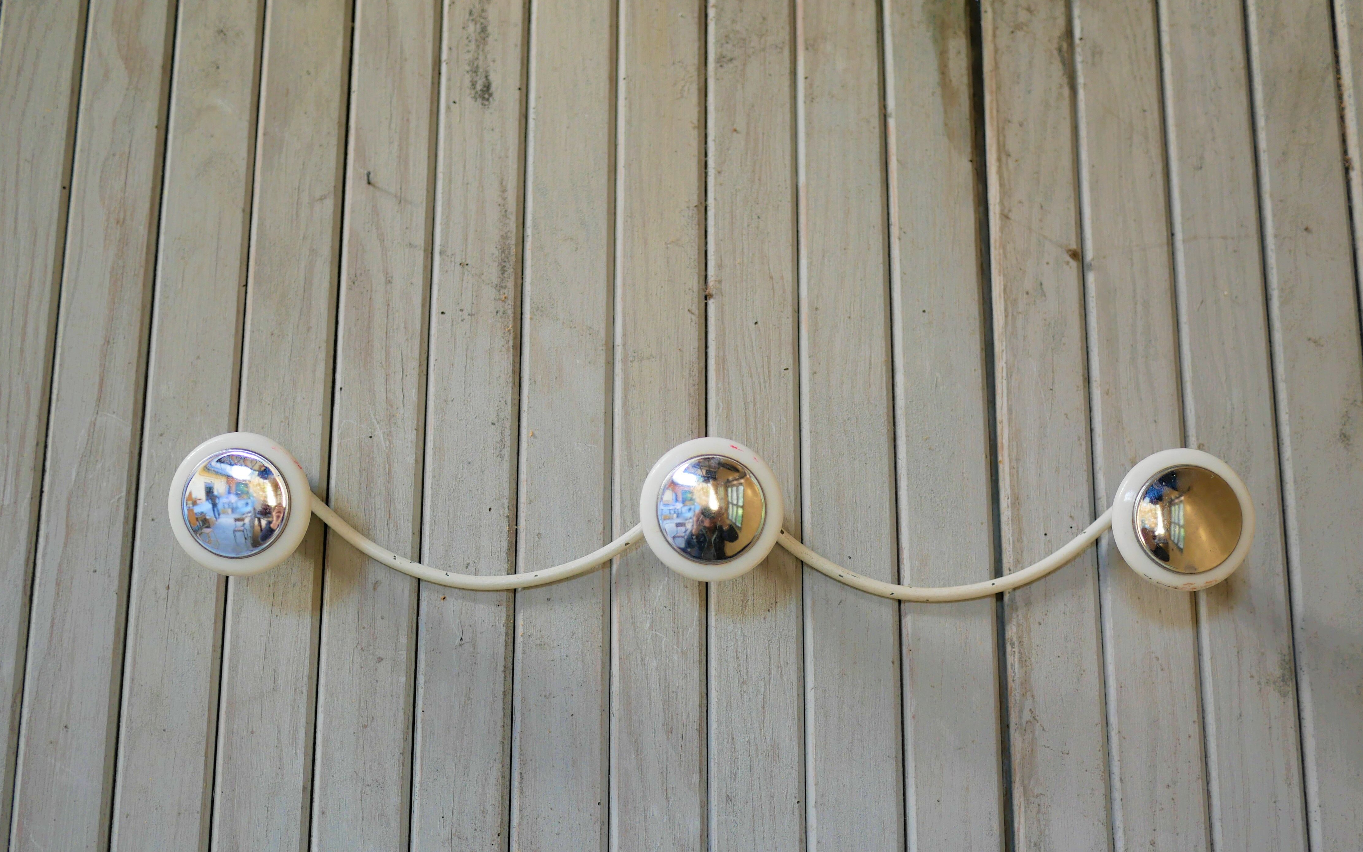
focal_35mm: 44
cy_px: 494
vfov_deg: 29.2
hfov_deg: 45.3
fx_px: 1634
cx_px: 676
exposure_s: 1/160
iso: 200
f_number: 2
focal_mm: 20
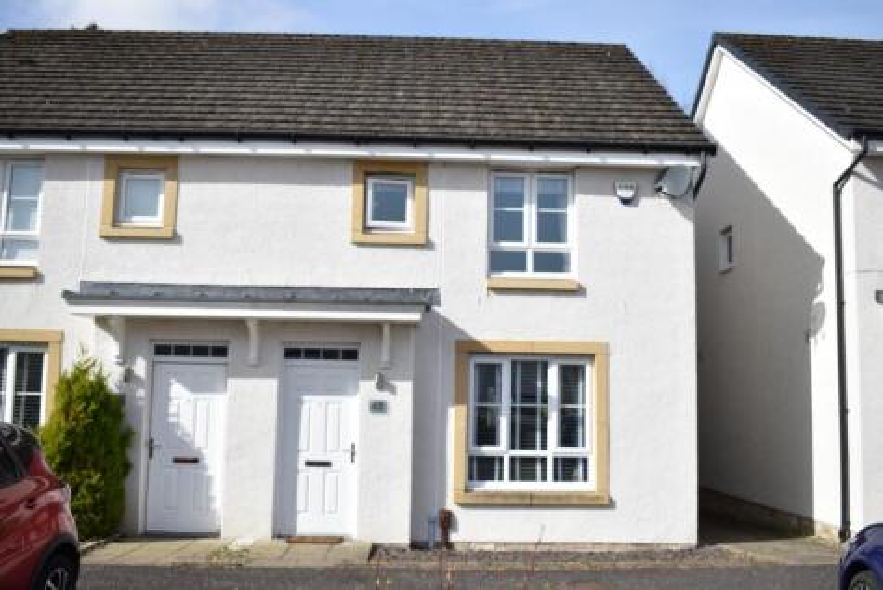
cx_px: 442
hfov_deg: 53.1
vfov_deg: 36.9
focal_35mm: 36
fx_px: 883
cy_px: 295
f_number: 5
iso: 100
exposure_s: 1/640
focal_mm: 24
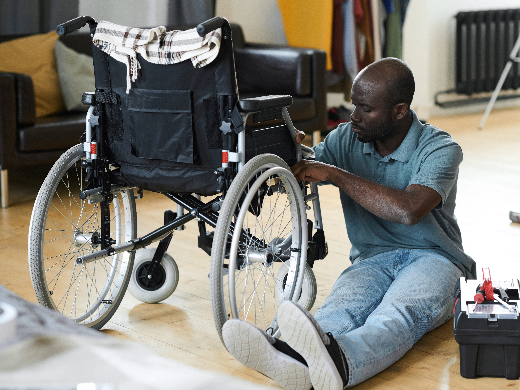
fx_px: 1382
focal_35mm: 92
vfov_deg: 16.1
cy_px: 195
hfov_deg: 21.3
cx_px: 276
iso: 800
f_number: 2.8
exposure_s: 1/200
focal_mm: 85
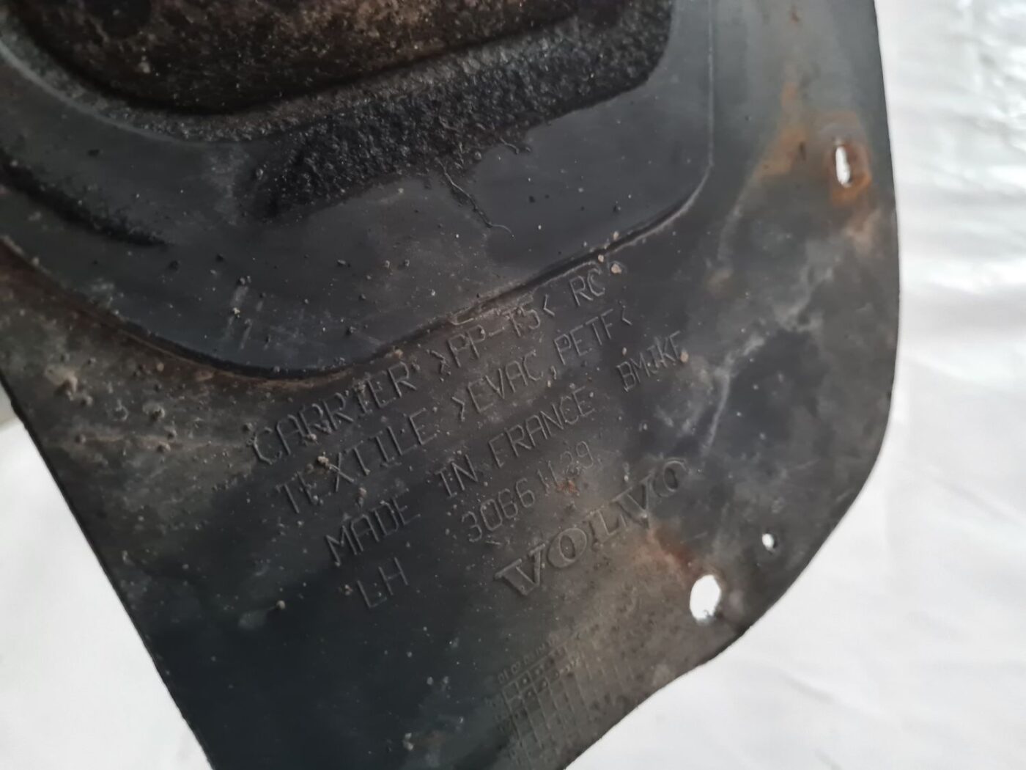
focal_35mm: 26
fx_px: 771
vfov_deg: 53.1
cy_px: 385
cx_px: 513
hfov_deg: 67.3
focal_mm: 5.4
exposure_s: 1/25
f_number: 1.8
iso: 1000
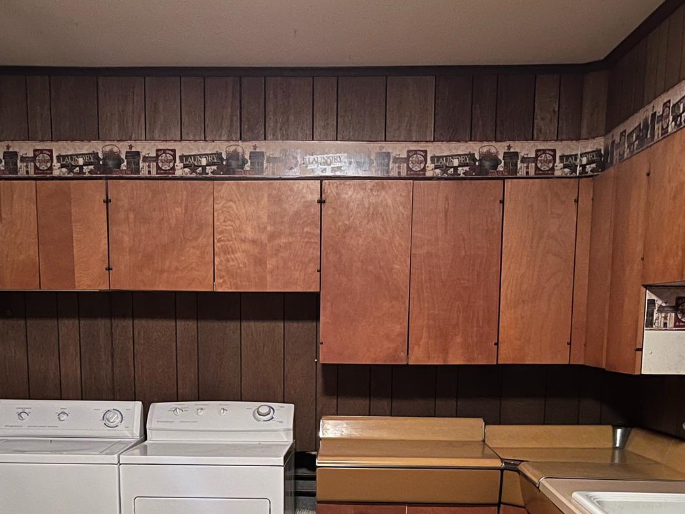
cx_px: 293
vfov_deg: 27.3
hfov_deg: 37.4
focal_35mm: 51
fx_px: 1009
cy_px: 489
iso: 500
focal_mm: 5.1
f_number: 1.6
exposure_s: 1/12
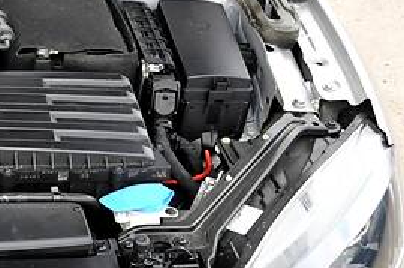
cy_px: 92
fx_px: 896
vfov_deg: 17.0
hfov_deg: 21.9
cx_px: -169
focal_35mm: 80
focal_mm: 18
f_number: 8
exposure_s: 1/250
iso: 800
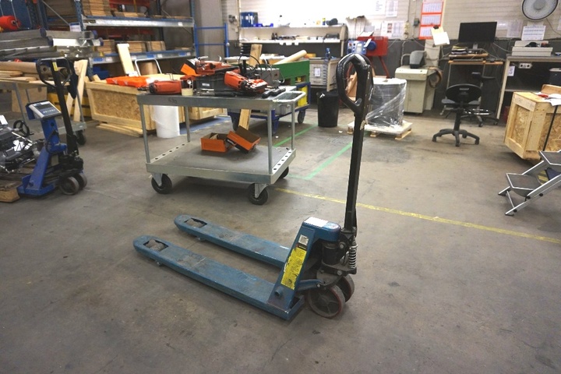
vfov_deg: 53.1
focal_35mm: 24
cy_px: 187
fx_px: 374
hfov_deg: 73.7
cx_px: 280
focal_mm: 16
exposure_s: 1/160
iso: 1600
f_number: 3.5
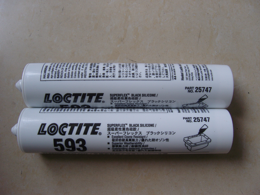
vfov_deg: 41.8
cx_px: 130
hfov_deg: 54.0
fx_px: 255
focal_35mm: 34
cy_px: 98
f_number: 2.8
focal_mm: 7.3
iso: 100
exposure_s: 1/200
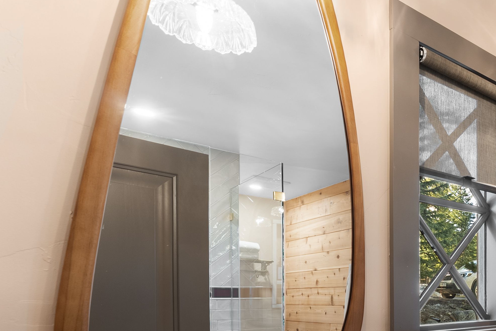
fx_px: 414
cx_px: 524
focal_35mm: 30
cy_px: 307
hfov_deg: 47.9
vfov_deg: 39.9
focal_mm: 14
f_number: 7.1
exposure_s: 1/25
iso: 250
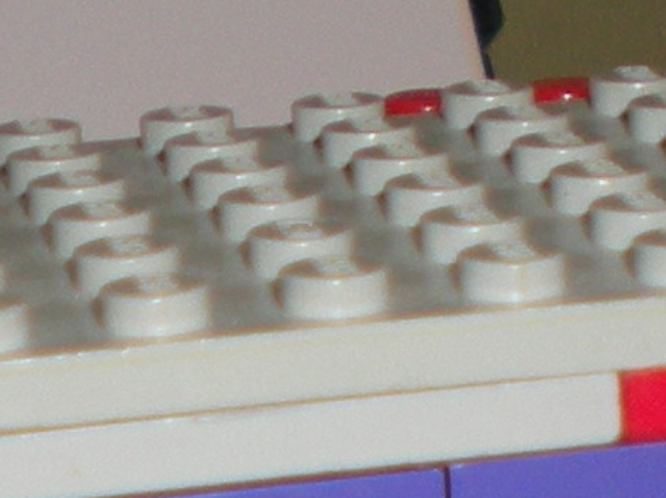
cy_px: 748
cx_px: 176
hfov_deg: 8.0
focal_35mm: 247
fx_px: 4749
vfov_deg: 5.9
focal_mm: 6.3
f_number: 3.1
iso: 64
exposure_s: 1/60
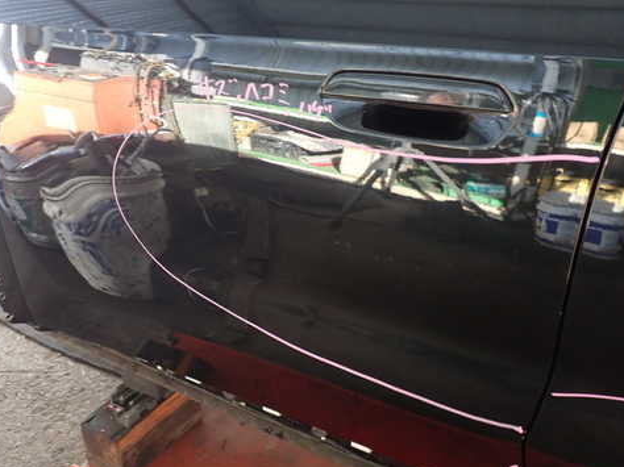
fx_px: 685
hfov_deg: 48.9
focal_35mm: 38
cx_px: 274
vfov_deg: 37.7
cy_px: 243
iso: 160
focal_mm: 5.4
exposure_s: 1/60
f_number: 2.3
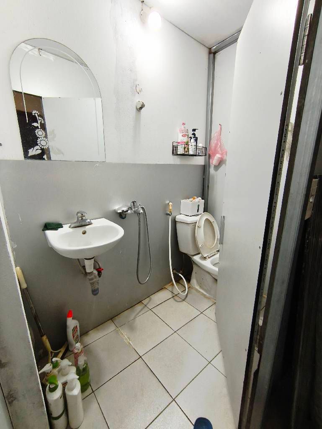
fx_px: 186
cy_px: 214
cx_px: 161
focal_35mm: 15
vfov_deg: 98.1
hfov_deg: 81.8
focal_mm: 1.65
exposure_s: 1/50.3
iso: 250
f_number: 2.2
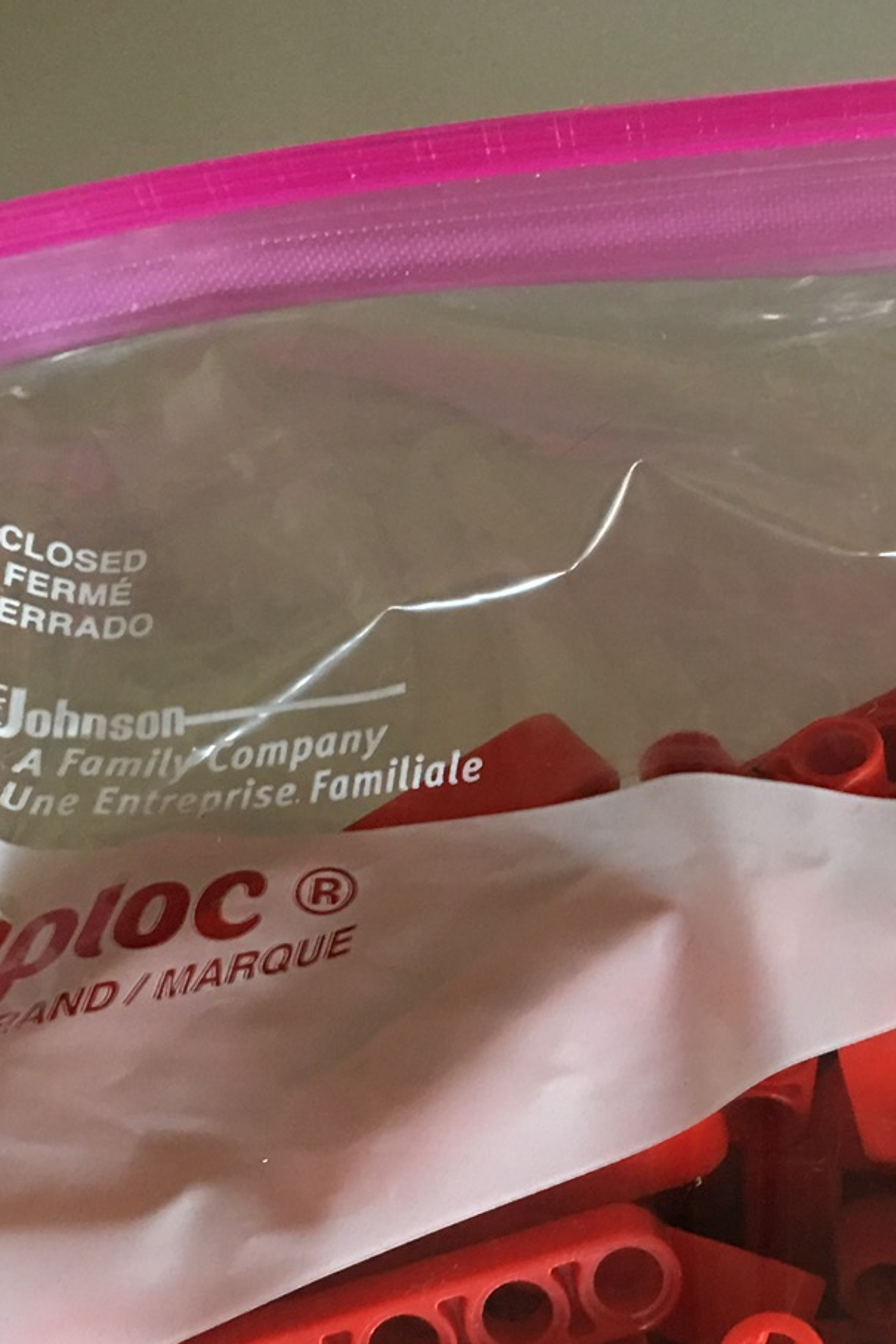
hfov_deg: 19.3
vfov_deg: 29.2
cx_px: 934
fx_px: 2538
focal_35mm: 68
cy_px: 1006
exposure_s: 1/15
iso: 64
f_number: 2.2
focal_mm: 4.15
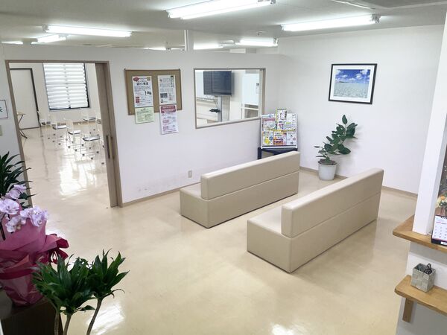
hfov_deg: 67.3
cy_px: 168
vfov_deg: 53.1
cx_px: 224
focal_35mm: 26
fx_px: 336
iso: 80
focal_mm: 4.2
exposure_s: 1/120
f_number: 1.6
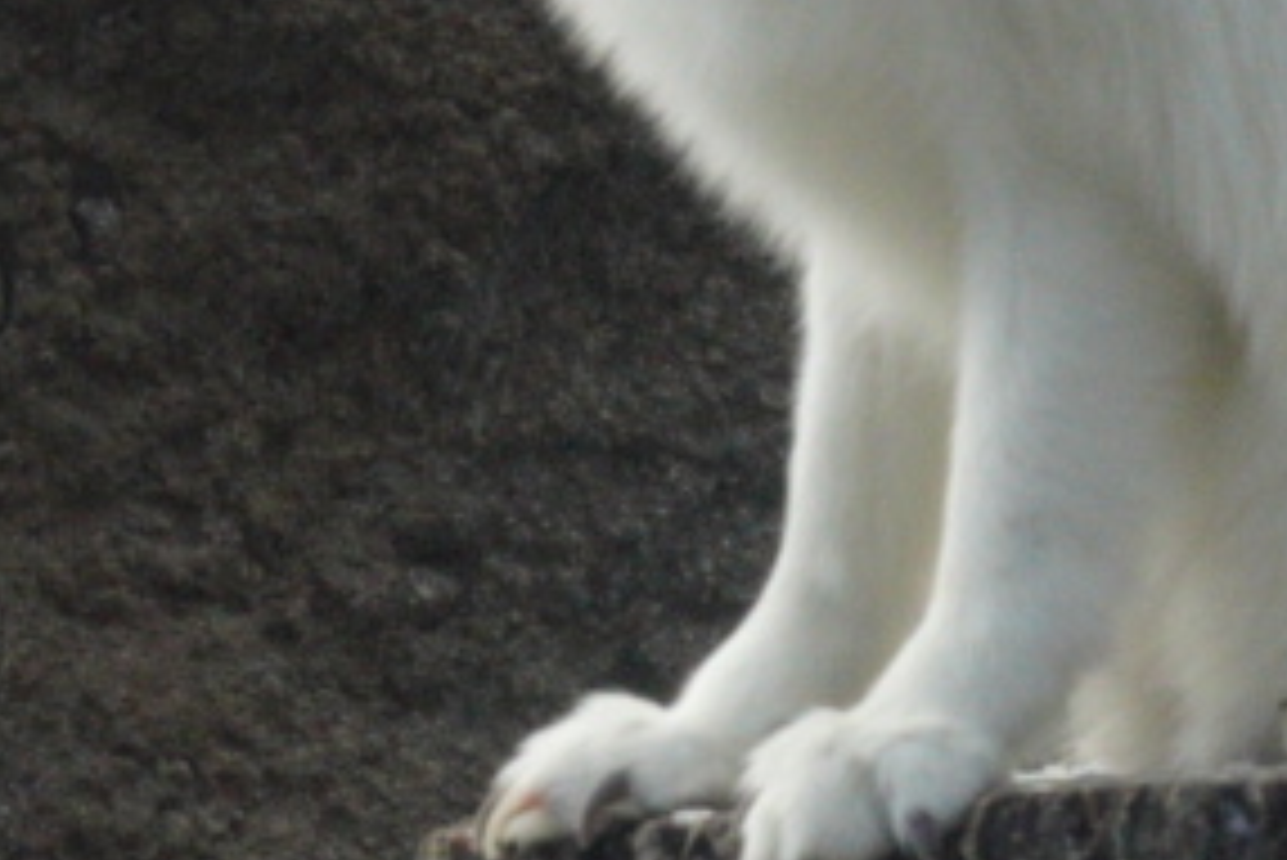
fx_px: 27290
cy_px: -383
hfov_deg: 2.7
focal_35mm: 763
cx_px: 918
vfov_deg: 1.8
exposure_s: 1/160
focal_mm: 90
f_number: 16
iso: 1250
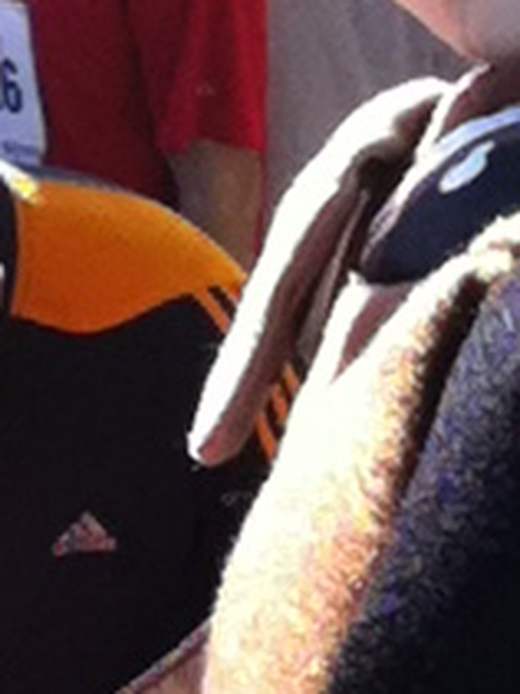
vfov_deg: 18.4
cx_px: 602
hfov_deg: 13.6
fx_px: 2125
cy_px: 543
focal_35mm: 106
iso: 125
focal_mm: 3.85
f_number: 2.4
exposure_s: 1/1294
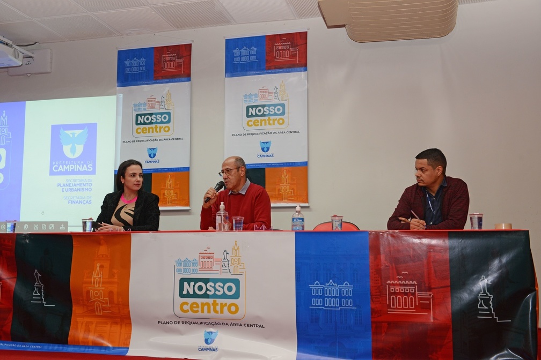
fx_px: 571
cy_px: 180
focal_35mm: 38
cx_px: 270
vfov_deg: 35.1
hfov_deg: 50.7
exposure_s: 1/60
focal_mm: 38
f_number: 5.6
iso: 800
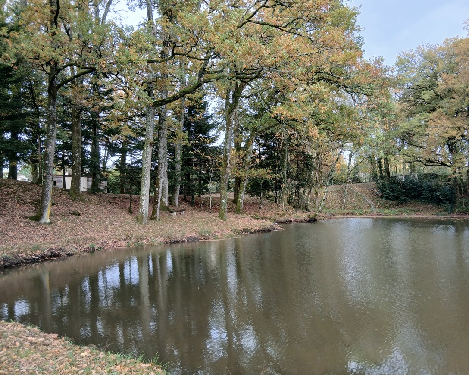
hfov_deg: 62.1
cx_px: 256
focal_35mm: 28
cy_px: 184
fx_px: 389
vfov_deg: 51.5
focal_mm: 3.98
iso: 40
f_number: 1.8
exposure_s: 1/50
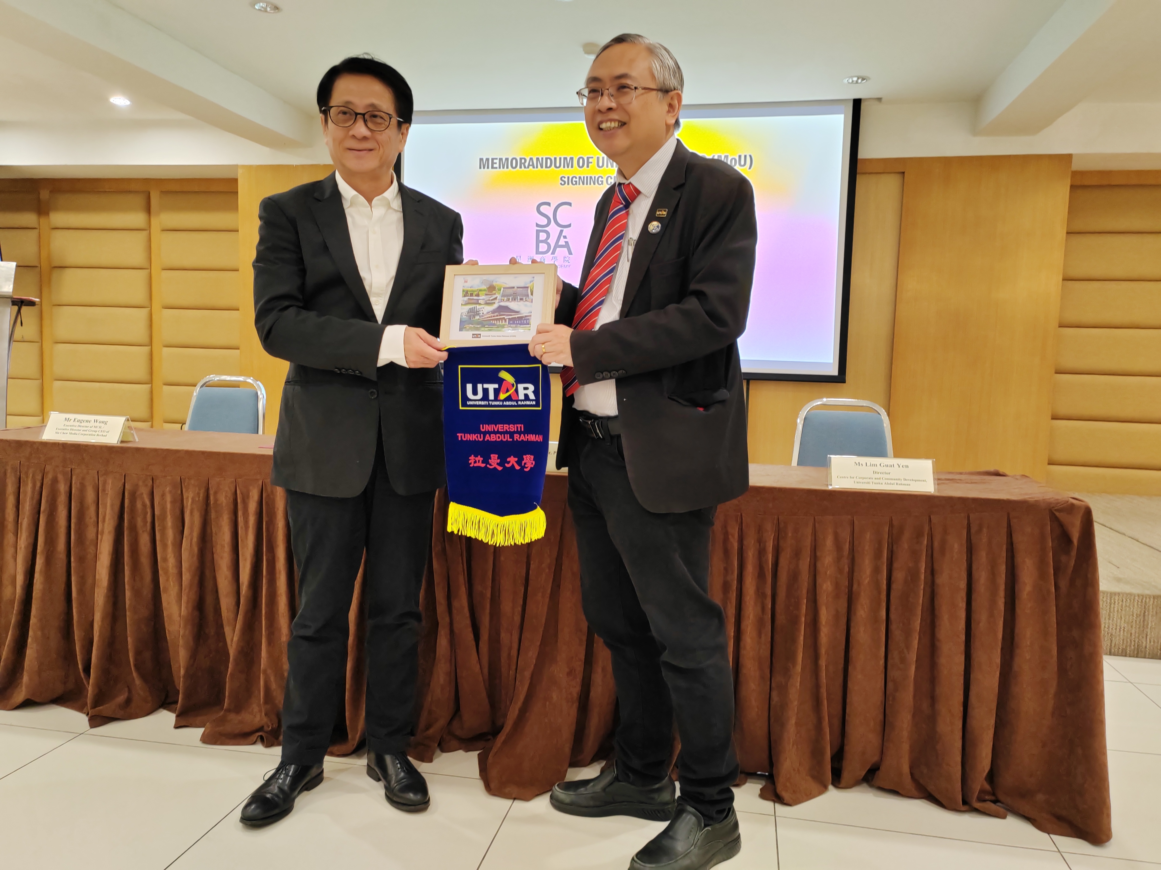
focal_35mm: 27
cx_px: 580
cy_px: 435
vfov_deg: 51.4
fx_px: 906
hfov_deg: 65.3
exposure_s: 1/50
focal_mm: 5.52
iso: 320
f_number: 1.9
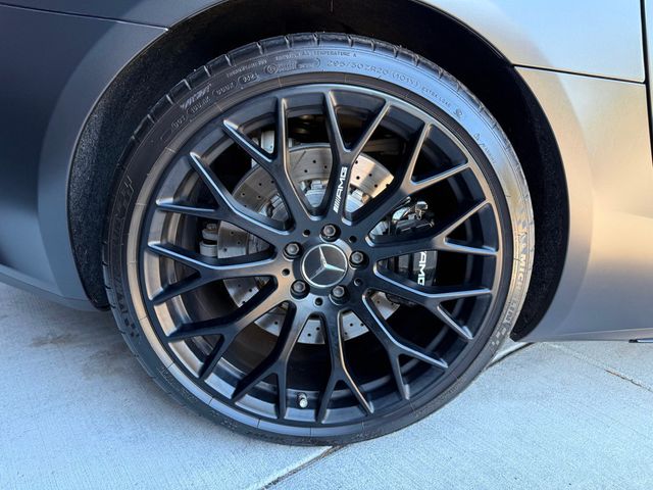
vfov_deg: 56.8
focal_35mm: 24
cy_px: 245
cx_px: 326
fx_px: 453
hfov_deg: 71.6
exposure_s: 1/121
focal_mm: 6.76
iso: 125
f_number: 1.78
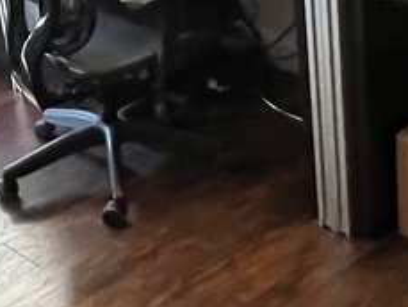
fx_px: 1014
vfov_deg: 17.0
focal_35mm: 86
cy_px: 40
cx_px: 126
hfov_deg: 22.6
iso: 1000
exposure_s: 1/39
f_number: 1.8
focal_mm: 1.57
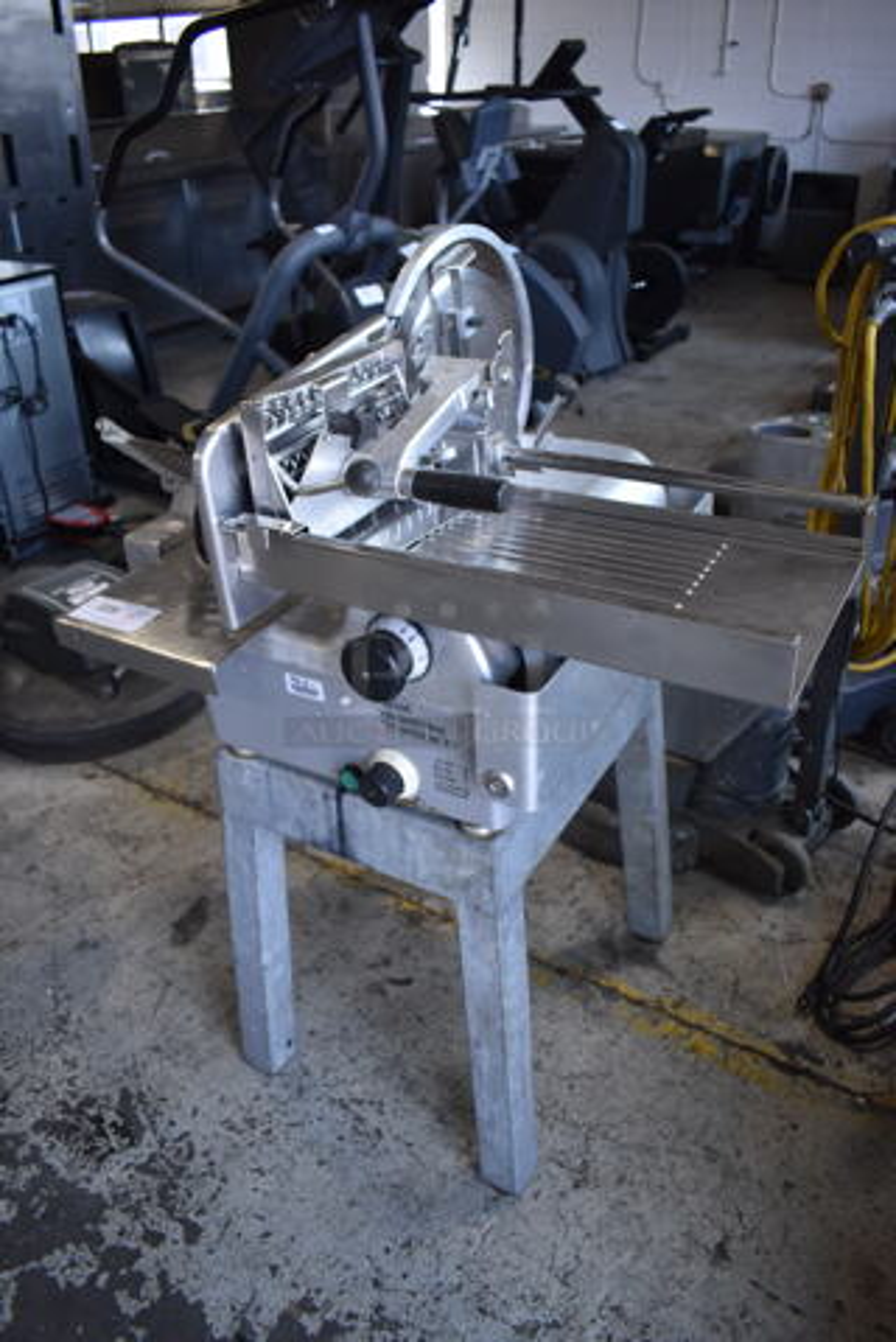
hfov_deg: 48.0
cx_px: 448
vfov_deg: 67.4
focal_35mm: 27
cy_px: 671
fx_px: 1006
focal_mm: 18
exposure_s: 1/250
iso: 800
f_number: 3.5
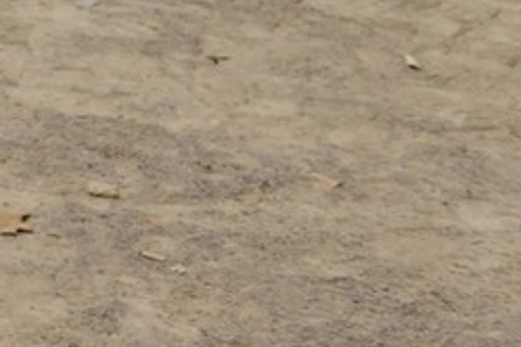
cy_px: -750
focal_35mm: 225
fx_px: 3256
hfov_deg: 7.7
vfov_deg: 5.7
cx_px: -1132
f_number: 8
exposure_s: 1/60
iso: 1600
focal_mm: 35
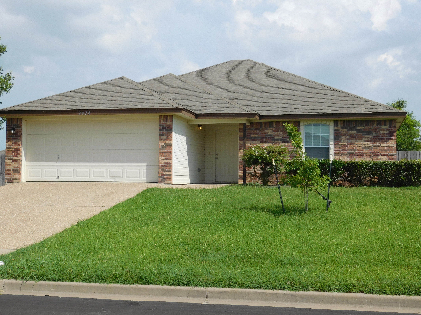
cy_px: 158
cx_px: 210
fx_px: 620
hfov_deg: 37.5
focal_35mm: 51
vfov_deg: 28.6
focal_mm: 9
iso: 125
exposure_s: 1/400
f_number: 7.6
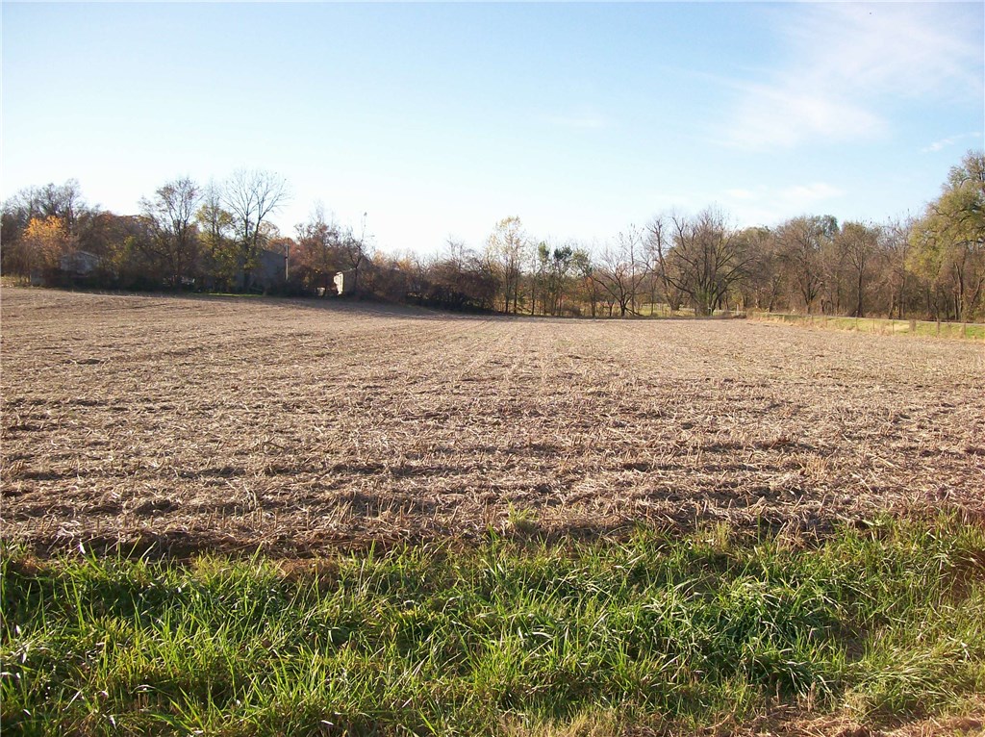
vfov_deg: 39.6
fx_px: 1023
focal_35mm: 36
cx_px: 492
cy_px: 368
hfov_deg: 51.4
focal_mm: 6
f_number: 2.7
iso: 80
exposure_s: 1/831
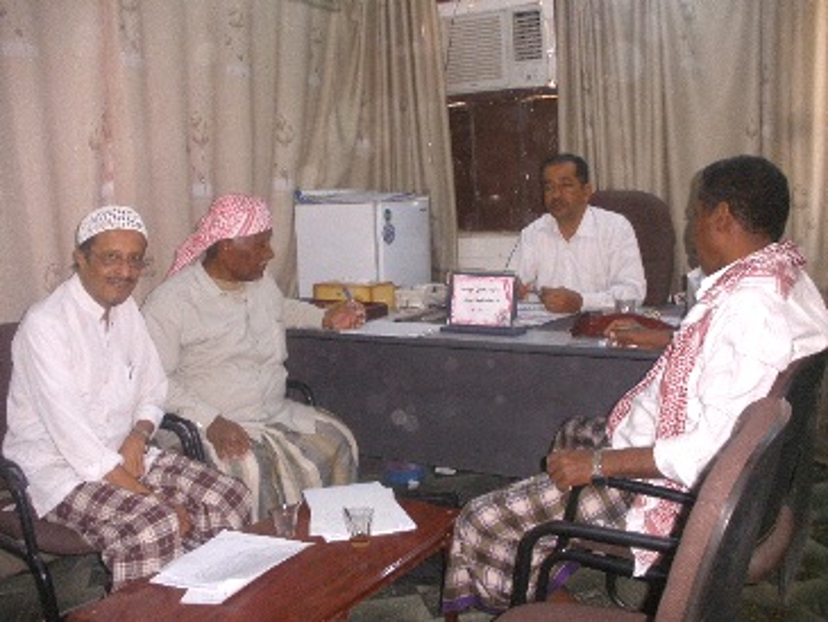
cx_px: 414
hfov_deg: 51.3
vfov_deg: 39.7
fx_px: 861
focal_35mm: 36
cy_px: 311
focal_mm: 6.3
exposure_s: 1/30
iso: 250
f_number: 3.5
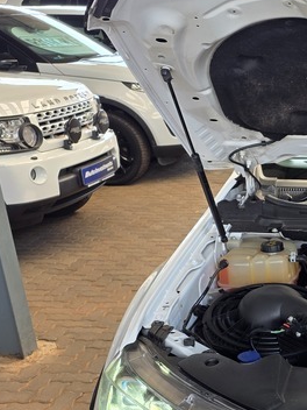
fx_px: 792
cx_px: 476
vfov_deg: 28.5
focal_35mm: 67
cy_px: 318
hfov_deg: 19.0
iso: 12
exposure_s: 1/64.9
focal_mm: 6.25
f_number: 1.7
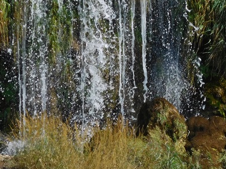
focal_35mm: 711
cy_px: 112
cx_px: 155
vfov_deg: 2.1
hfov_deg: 2.8
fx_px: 4639
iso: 125
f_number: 5.8
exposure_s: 1/500
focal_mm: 50
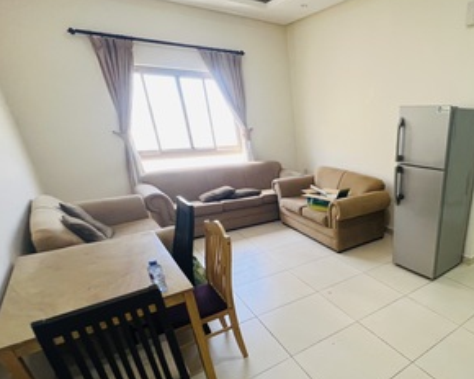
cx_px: 370
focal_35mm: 20
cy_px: 246
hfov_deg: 73.1
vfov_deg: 66.6
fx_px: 281
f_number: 1.8
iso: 125
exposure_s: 1/50
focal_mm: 1.57
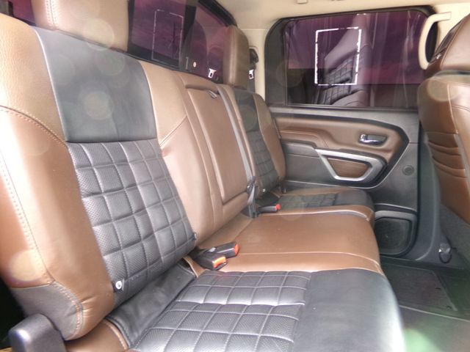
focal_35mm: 24
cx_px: 235
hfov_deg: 71.6
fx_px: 326
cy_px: 176
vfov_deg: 56.8
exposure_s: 1/25
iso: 200
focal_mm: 4.3
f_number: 3.7
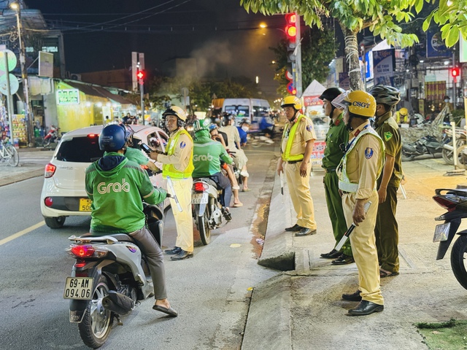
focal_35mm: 48
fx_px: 648
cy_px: 175
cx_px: 234
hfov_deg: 39.7
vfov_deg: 30.3
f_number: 1.78
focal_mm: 6.76
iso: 200
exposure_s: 1/33
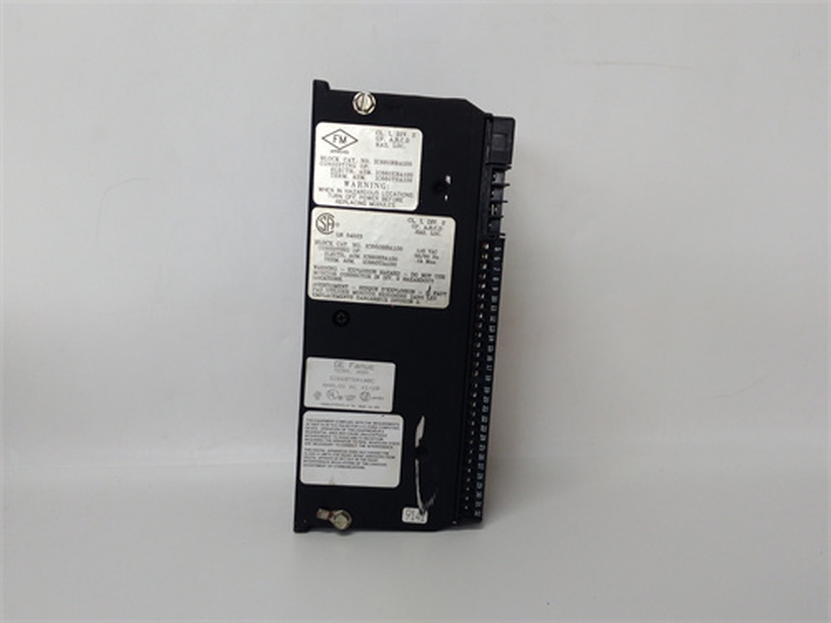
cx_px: 416
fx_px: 648
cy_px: 312
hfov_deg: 65.3
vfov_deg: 51.4
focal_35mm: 27
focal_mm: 3.79
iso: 143
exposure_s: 1/50
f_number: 2
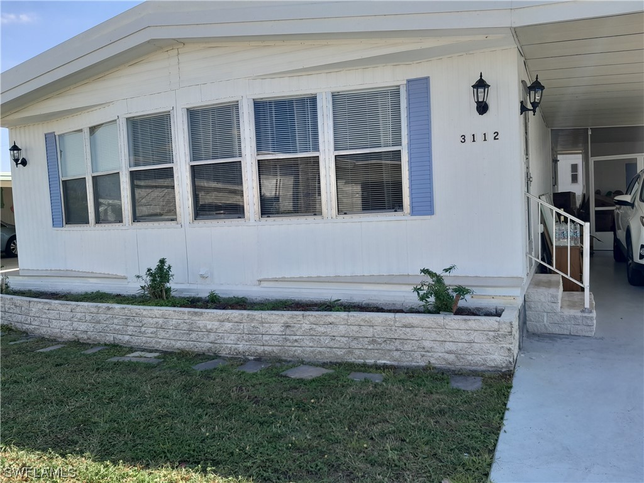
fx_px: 502
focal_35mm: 27
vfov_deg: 51.4
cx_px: 322
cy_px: 242
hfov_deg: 65.3
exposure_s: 1/254
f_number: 1.8
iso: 40
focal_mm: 4
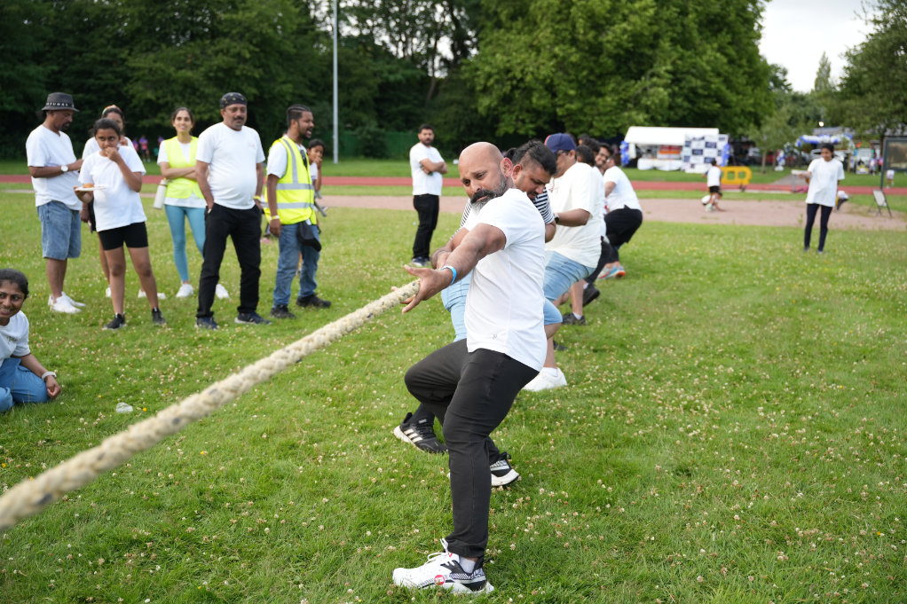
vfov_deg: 37.5
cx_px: 454
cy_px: 302
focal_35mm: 35
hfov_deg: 54.0
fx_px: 889
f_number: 2.8
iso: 250
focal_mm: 35.3
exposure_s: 1/800
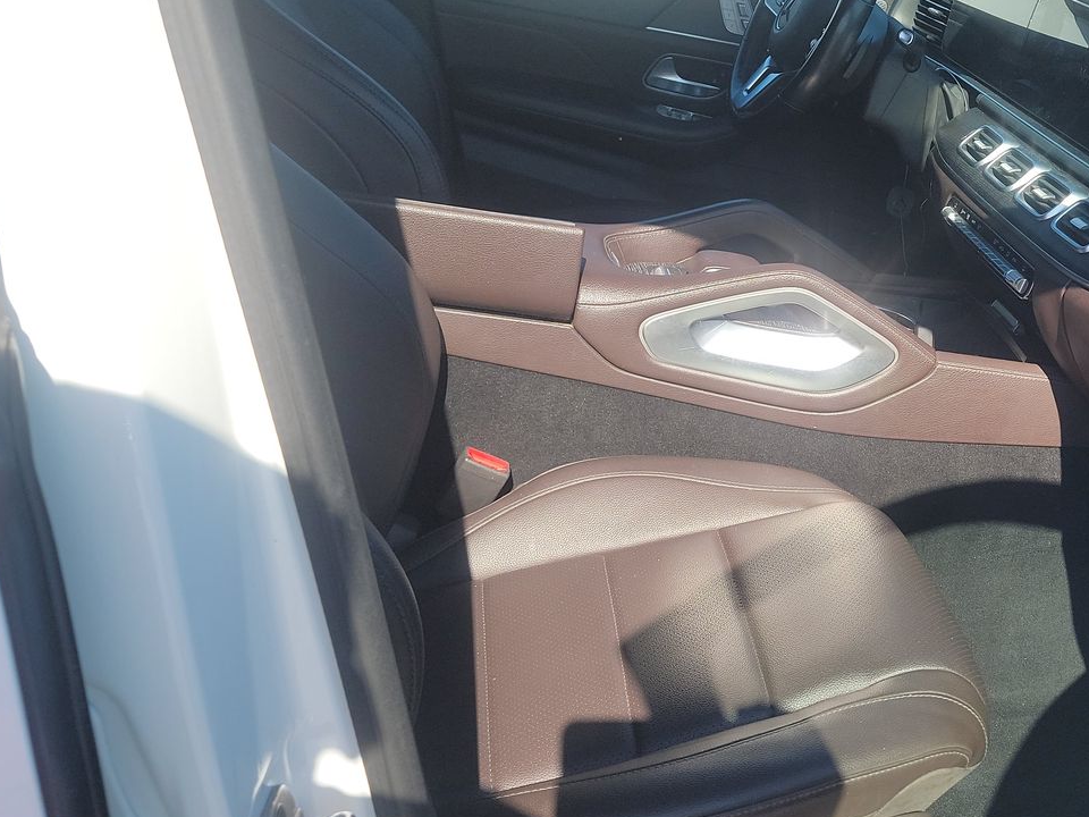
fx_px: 1258
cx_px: 839
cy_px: 406
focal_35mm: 40
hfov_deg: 44.9
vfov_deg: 36.0
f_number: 1.8
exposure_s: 1/324
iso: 50
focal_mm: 6.7
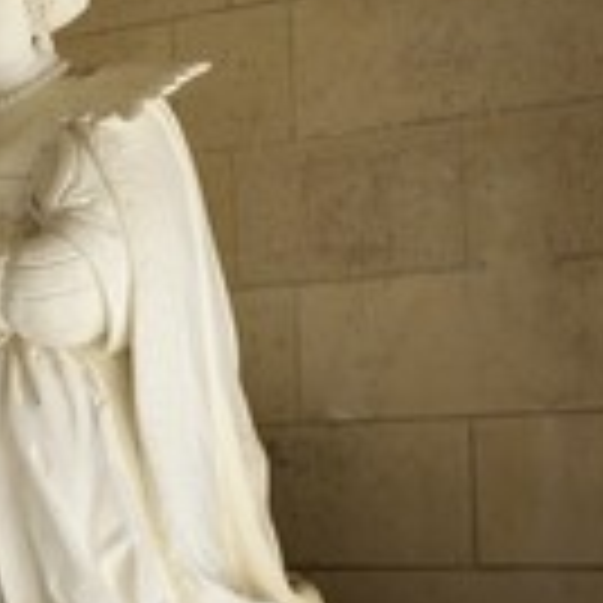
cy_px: 387
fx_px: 2523
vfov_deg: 13.6
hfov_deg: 13.3
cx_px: -81
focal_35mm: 128
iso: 800
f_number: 4.5
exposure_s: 1/60
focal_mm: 48
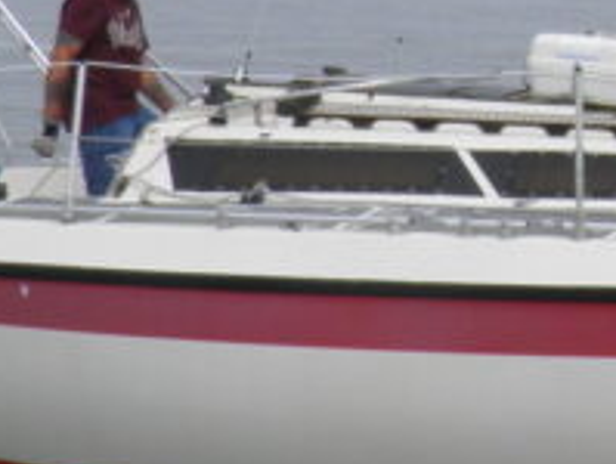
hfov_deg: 12.3
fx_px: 2745
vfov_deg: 9.6
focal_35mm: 154
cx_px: 873
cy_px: 84
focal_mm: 5.5
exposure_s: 1/500
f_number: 5.9
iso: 50
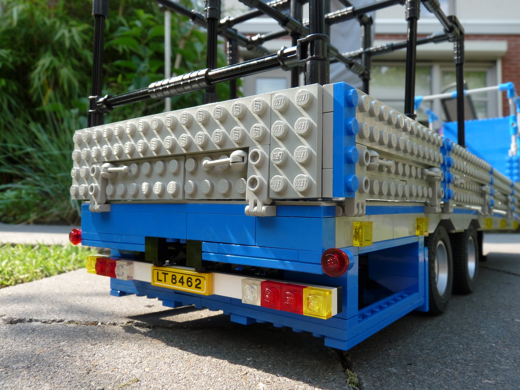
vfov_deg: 51.4
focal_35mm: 27
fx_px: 406
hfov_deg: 65.3
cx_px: 260
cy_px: 195
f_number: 4
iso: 100
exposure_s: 1/200
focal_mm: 4.8
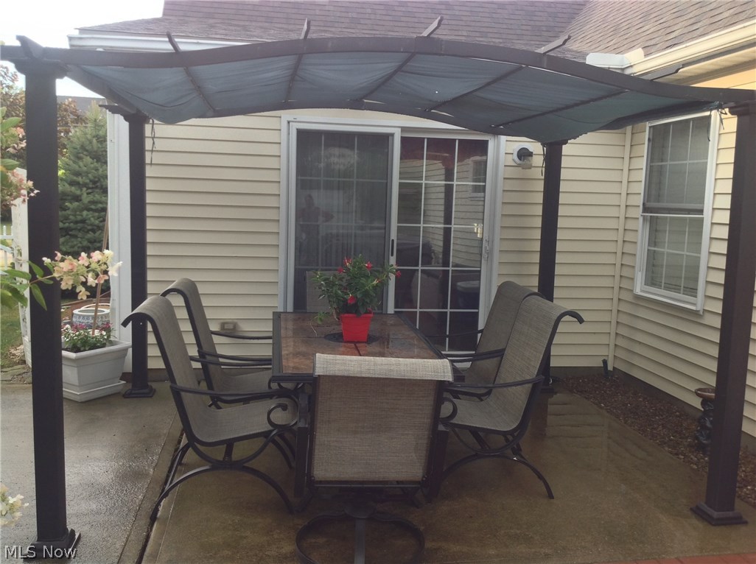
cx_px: 378
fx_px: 763
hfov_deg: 52.7
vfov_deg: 40.6
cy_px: 282
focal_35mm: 35
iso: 50
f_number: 2.4
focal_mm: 4.28
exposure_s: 1/162
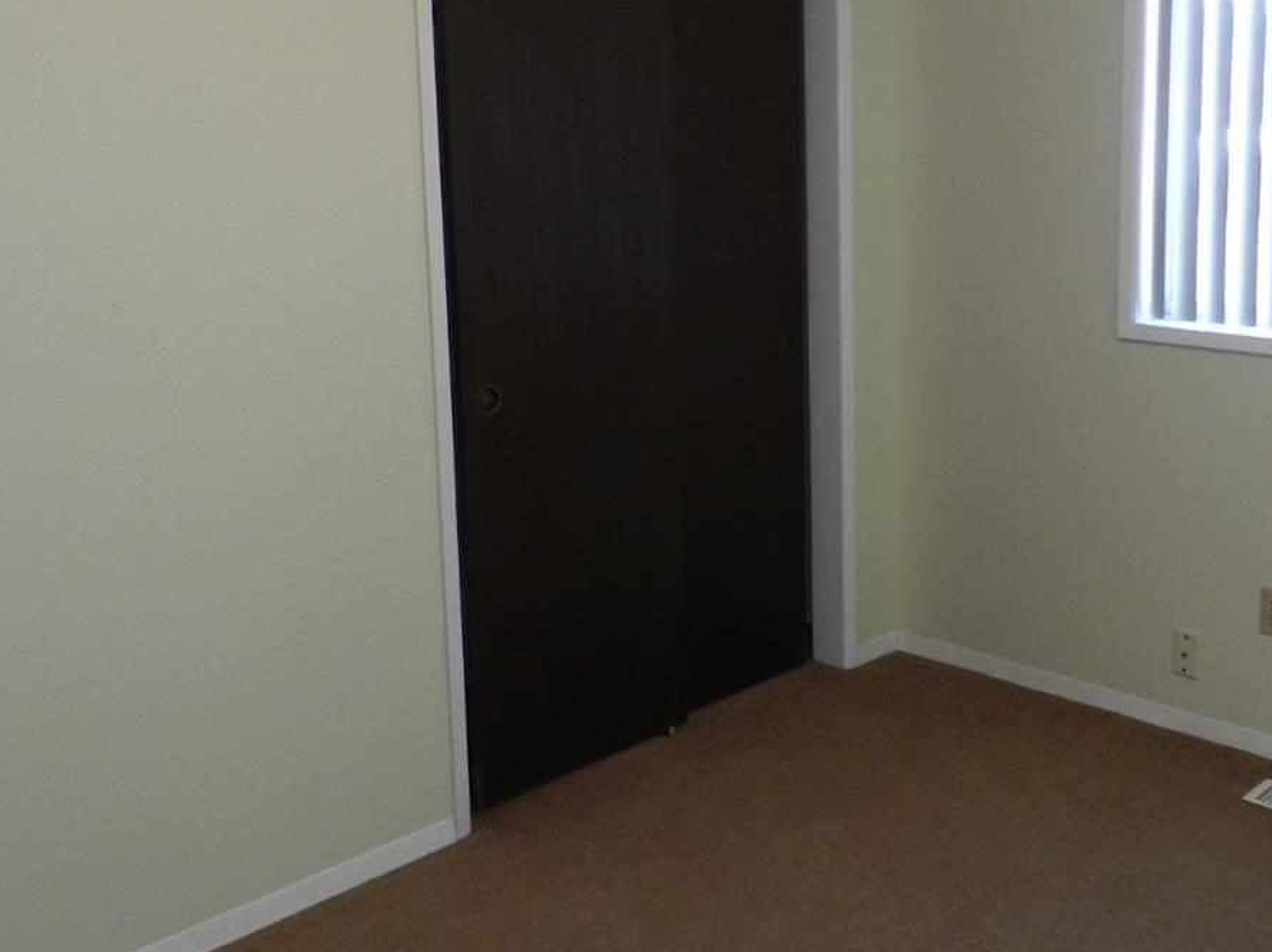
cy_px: 339
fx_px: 1433
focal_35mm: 39
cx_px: 891
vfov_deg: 36.5
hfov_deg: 46.8
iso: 200
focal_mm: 4
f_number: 3.4
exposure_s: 1/30
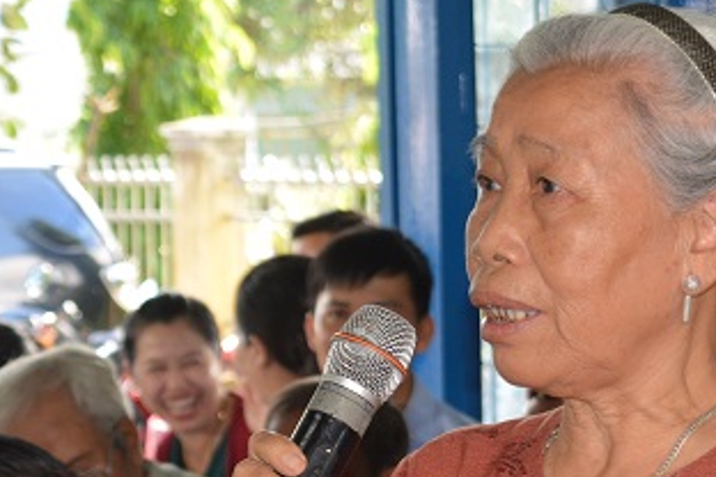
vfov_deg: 7.0
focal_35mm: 194
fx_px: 3867
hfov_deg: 10.6
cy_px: 438
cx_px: 374
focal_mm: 45
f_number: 5
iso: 400
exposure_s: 1/60
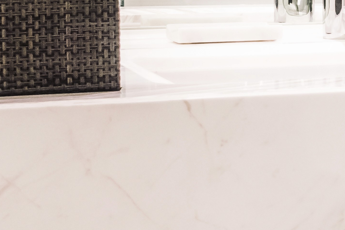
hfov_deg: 13.7
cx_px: 578
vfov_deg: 9.9
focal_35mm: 137
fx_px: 1313
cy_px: -33
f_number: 5.6
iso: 400
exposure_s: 1/30
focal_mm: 13.16
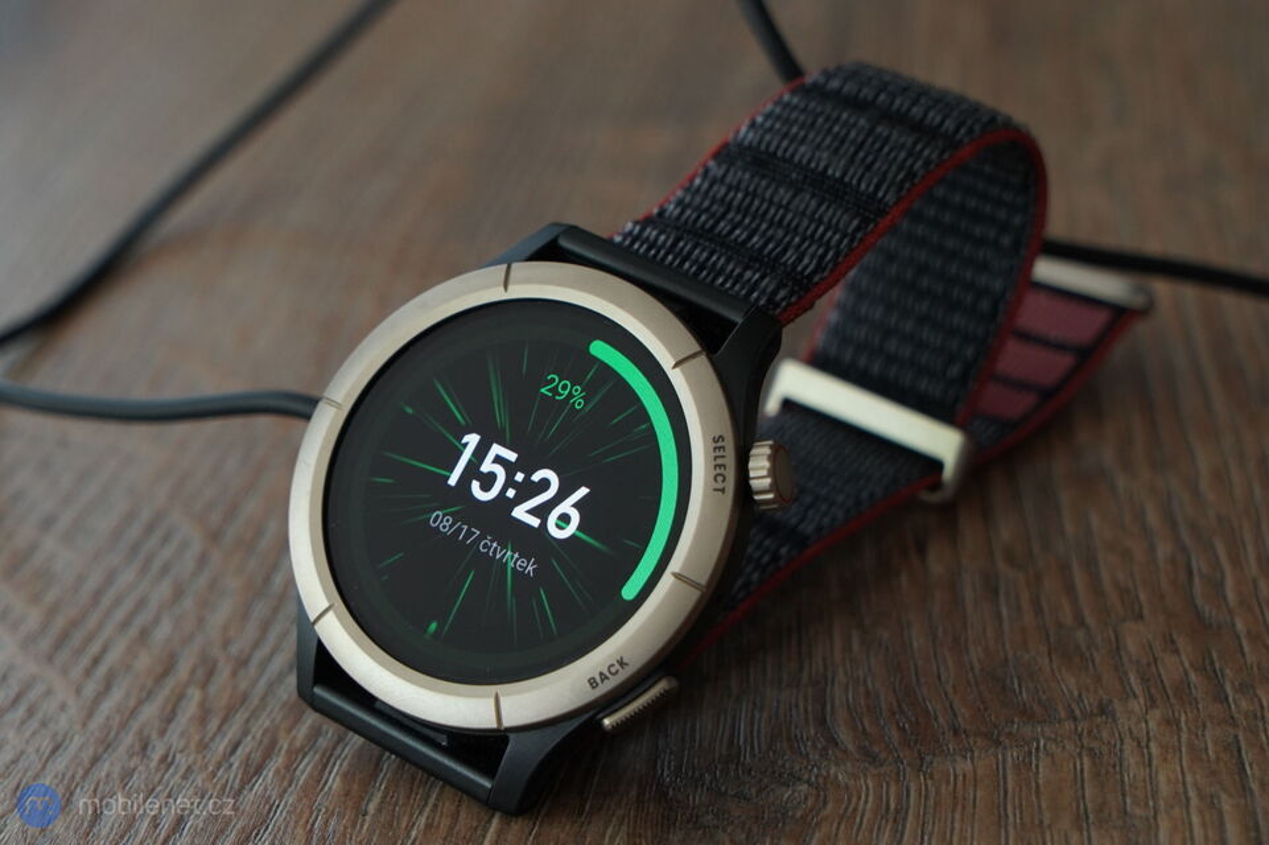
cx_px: 634
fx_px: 2396
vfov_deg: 20.0
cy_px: 422
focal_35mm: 68
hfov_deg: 29.7
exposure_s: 1/125
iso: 1600
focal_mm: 68
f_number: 8
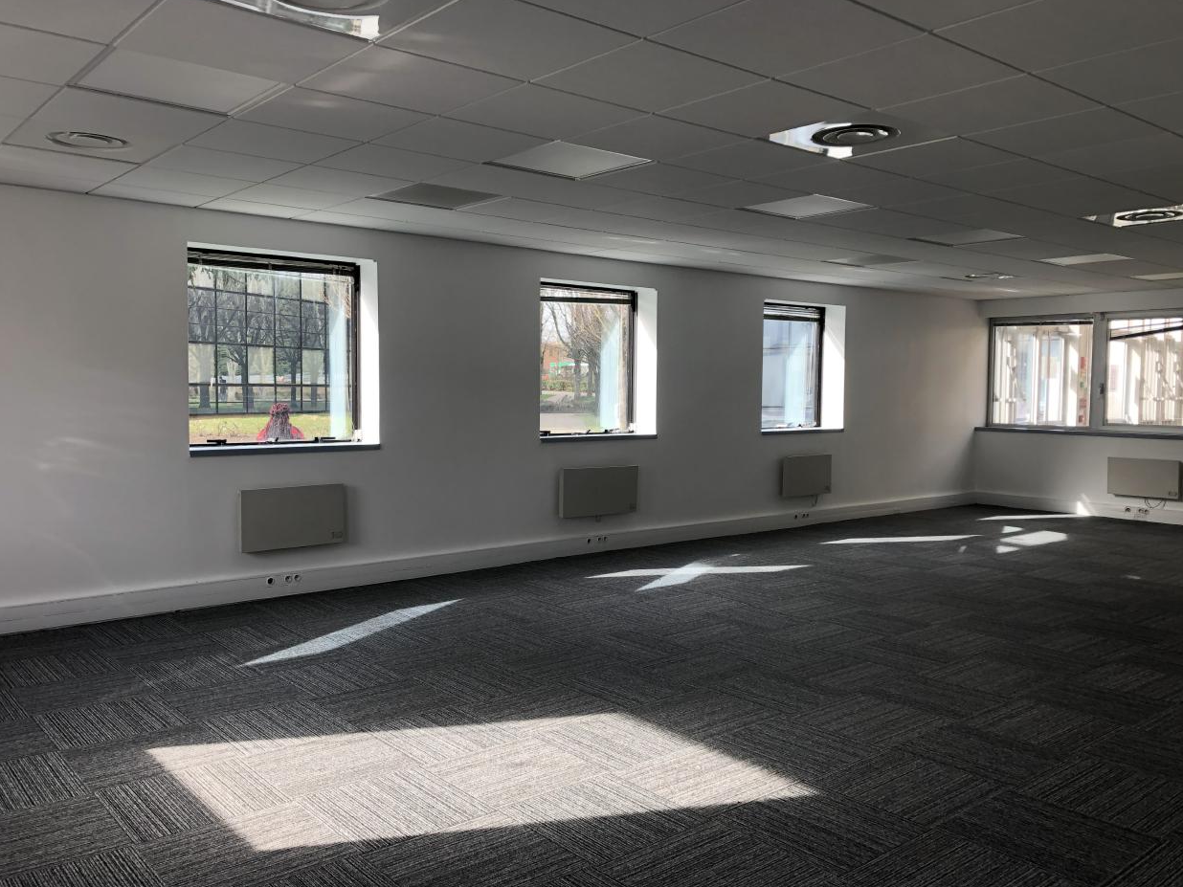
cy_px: 449
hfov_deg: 61.7
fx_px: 991
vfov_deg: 48.2
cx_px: 594
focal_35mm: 29
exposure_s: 1/120
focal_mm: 3.99
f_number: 1.8
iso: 32
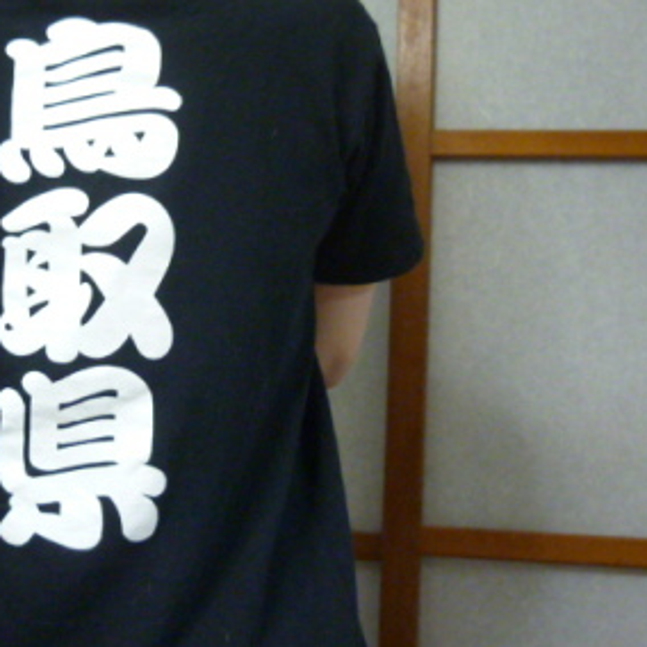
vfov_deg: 25.6
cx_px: 137
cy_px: 238
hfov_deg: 25.3
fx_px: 1417
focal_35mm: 67
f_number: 2.8
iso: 400
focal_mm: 5.5
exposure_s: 1/15
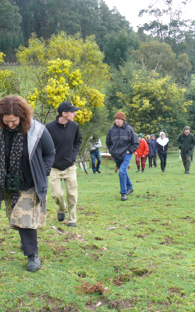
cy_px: 156
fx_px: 425
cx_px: 128
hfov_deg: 25.7
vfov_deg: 40.3
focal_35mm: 50
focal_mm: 7.4
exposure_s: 1/100
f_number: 3.2
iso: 100
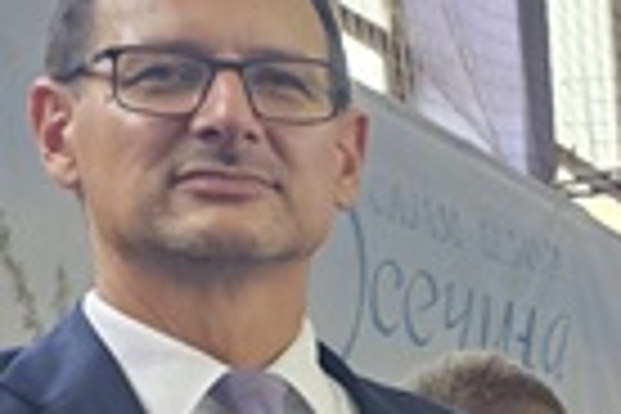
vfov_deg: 9.3
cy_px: 824
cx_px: 1368
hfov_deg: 12.4
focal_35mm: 139
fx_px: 2398
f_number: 1.7
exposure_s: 1/100
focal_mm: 6.3
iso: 160
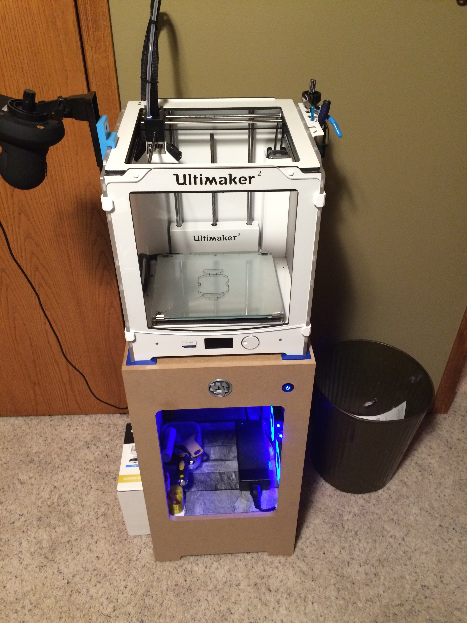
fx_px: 522
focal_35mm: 29
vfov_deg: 61.7
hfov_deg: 48.2
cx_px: 234
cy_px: 312
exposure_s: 1/17
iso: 320
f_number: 2.2
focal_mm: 4.15
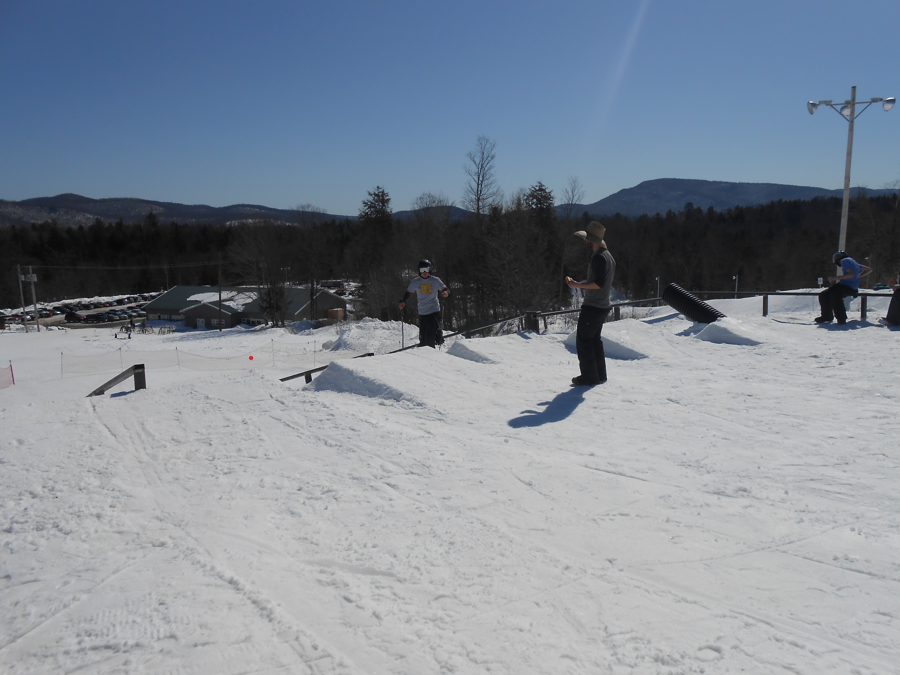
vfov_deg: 53.1
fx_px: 676
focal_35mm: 26
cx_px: 450
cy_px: 338
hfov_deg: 67.3
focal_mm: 4.6
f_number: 11.5
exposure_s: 1/400
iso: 80
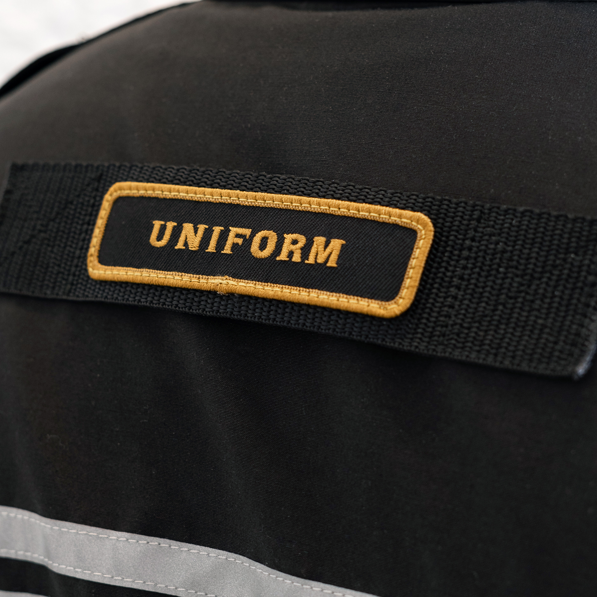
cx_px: 277
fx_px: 1717
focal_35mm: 88
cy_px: 232
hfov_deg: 19.7
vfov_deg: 19.7
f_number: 4.5
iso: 640
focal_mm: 50
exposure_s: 1/80
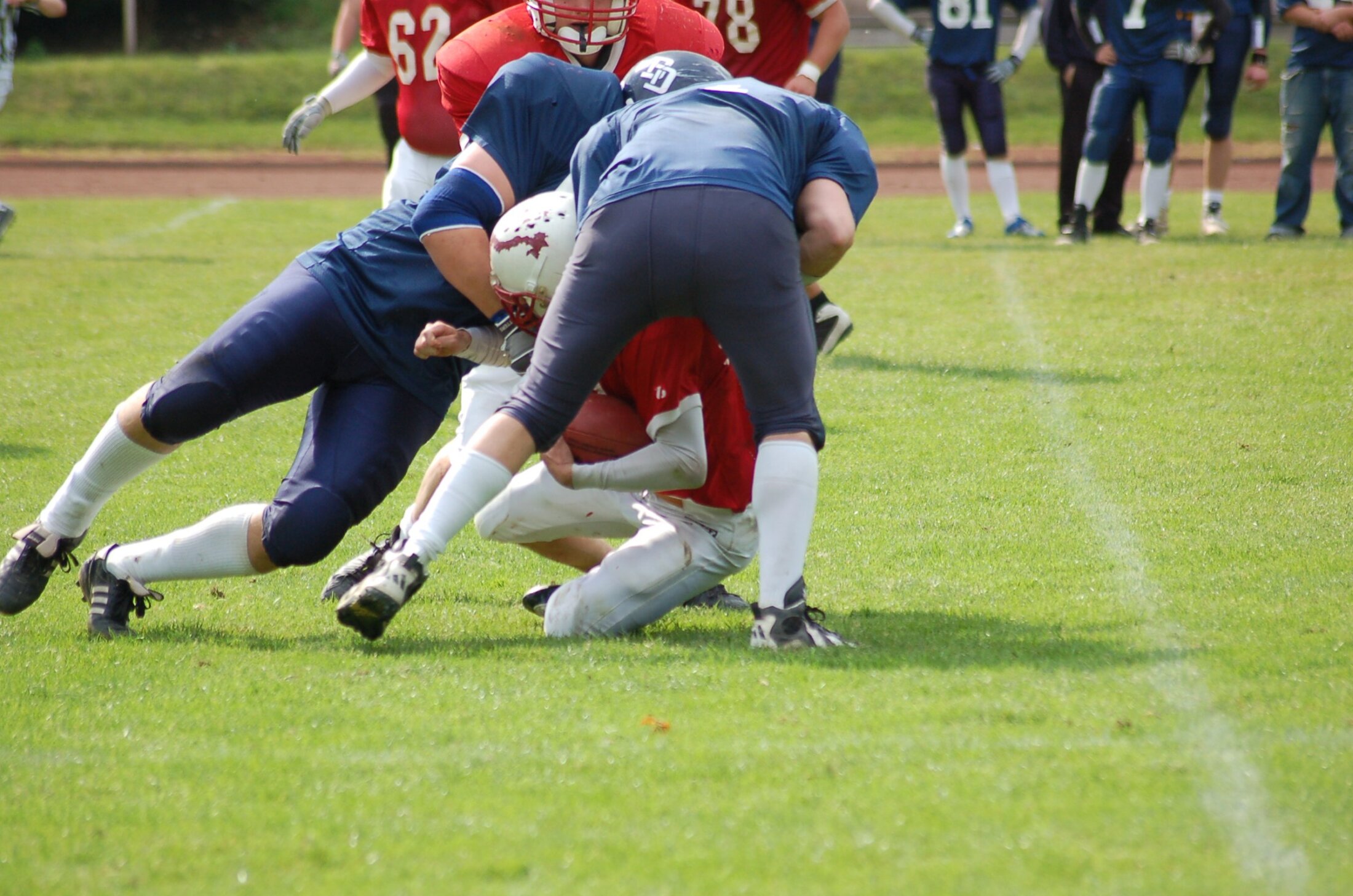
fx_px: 10972
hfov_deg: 7.1
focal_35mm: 292
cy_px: 448
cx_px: 676
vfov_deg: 4.7
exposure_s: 1/800
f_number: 5
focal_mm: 195
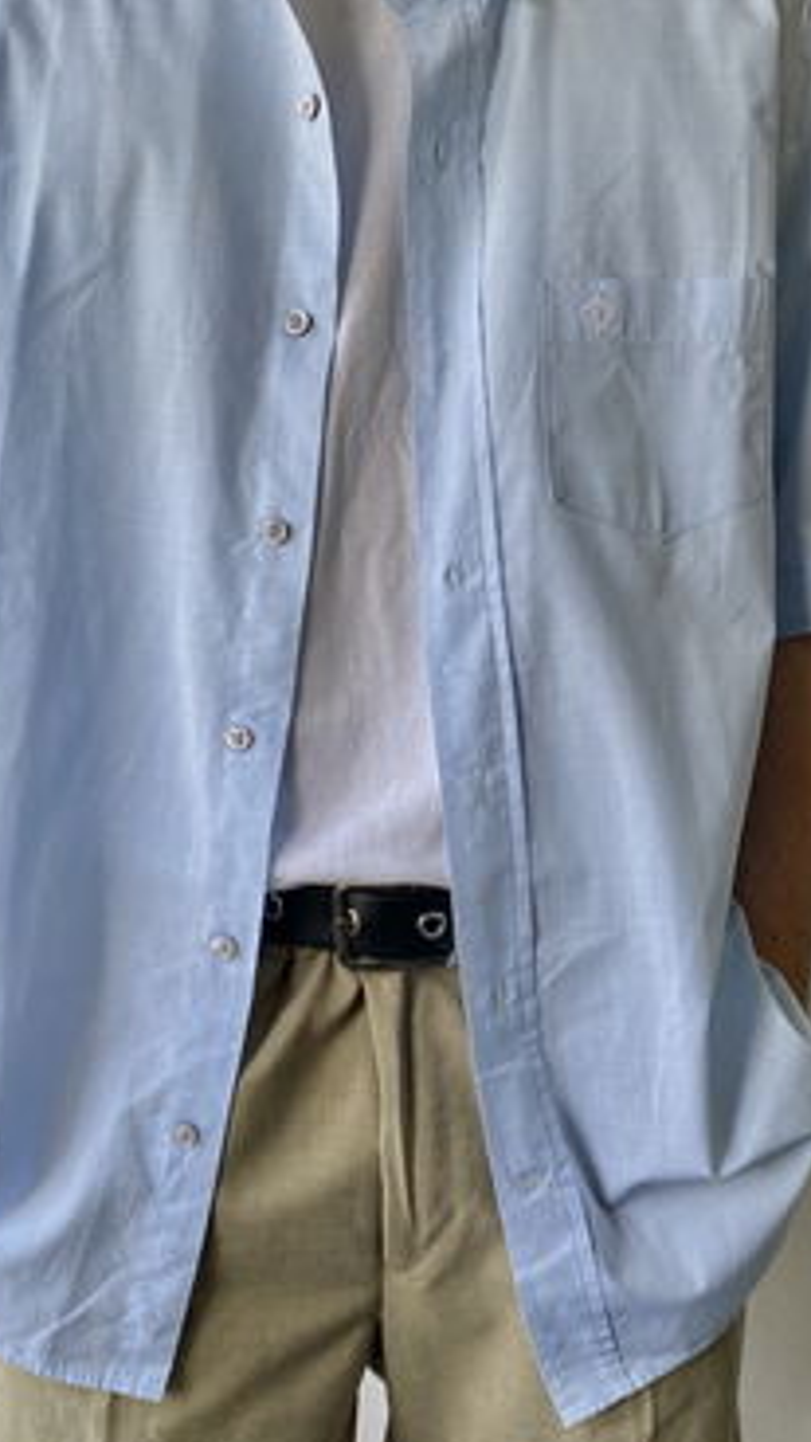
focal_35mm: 41
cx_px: 411
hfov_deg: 29.0
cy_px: 758
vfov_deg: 49.4
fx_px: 1567
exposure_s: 1/121
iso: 100
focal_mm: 4.25
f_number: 1.8
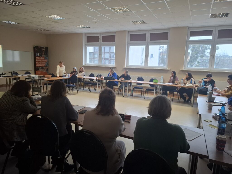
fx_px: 154
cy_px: 87
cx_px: 116
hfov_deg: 73.9
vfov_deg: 58.9
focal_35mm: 23
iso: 200
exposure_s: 1/100
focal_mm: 5.54
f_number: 1.8
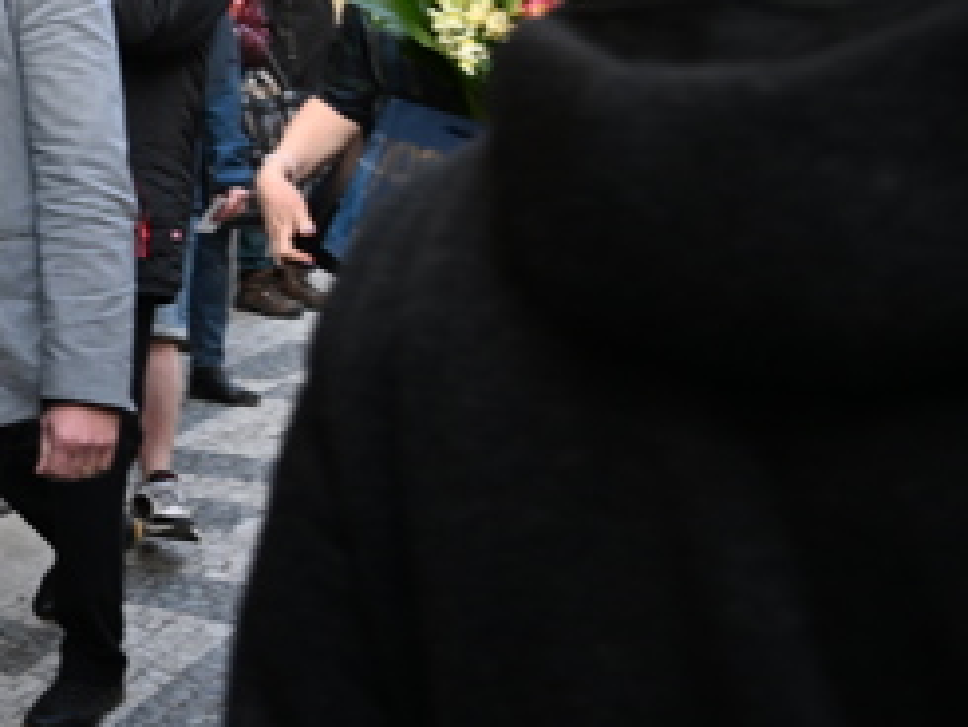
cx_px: -383
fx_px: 1819
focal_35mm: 65
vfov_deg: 22.6
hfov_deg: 24.7
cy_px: 288
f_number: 4.5
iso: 1600
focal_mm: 24
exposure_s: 1/320
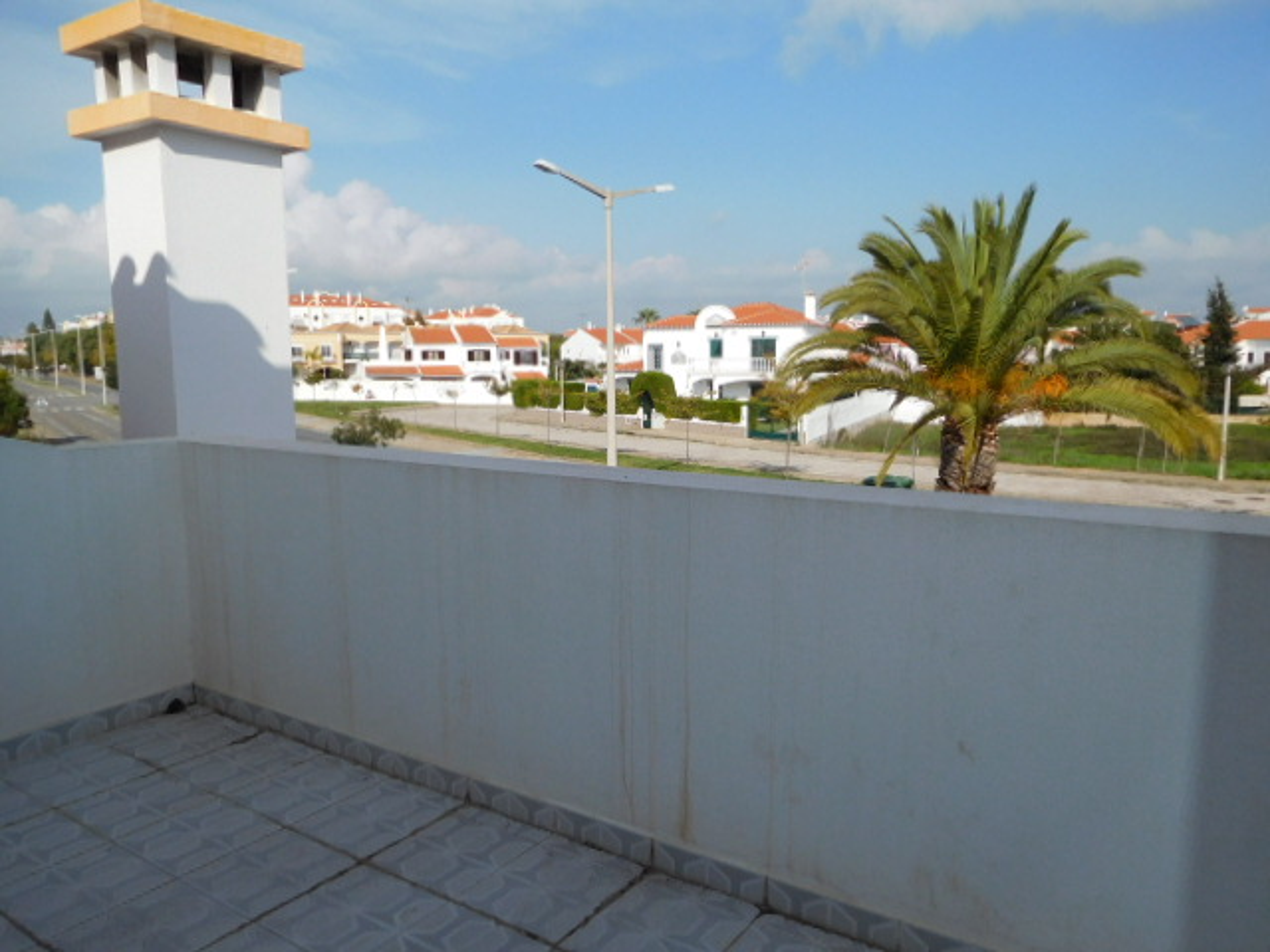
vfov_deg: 54.9
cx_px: 635
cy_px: 476
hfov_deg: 69.4
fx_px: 917
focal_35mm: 25
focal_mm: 4.5
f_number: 6.8
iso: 125
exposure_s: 1/640
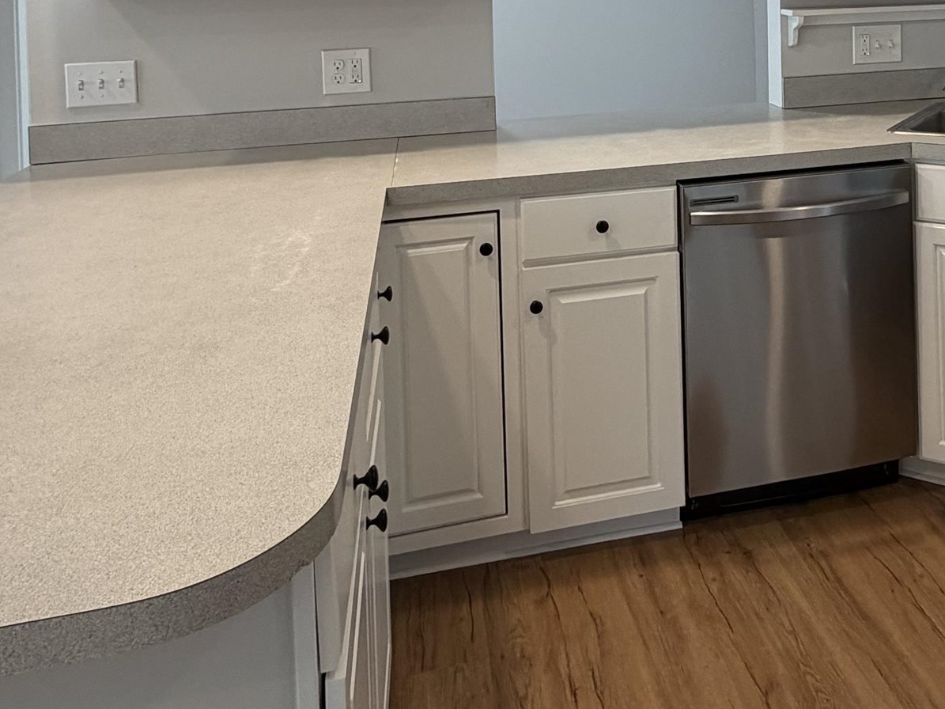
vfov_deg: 35.3
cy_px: -26
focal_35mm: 36
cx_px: 712
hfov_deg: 49.3
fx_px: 983
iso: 160
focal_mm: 2.22
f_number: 2.2
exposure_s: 1/60
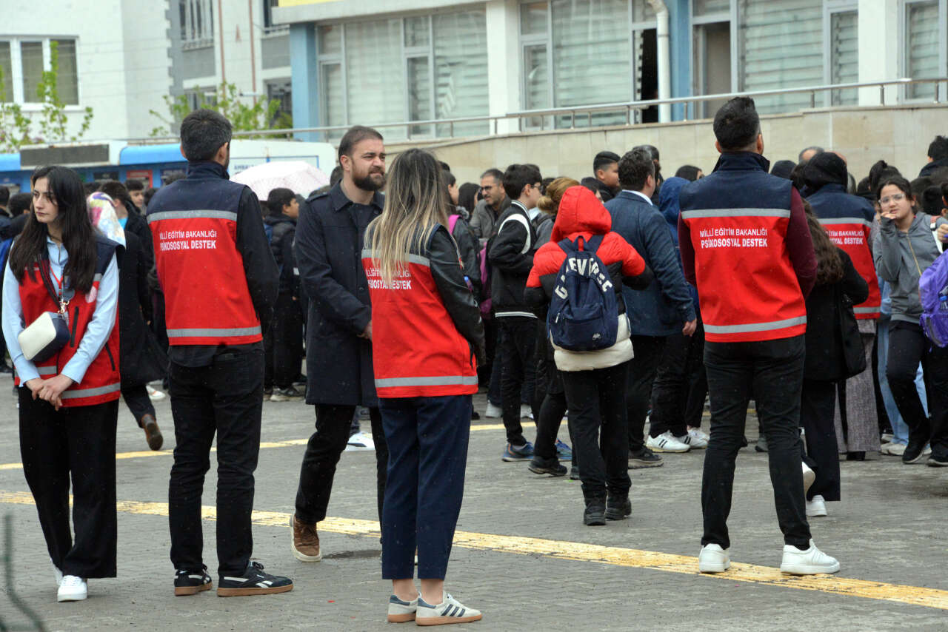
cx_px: 474
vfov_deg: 8.6
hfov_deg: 12.8
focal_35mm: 160
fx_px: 4214
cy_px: 316
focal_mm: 160
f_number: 11
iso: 5000
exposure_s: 1/2000
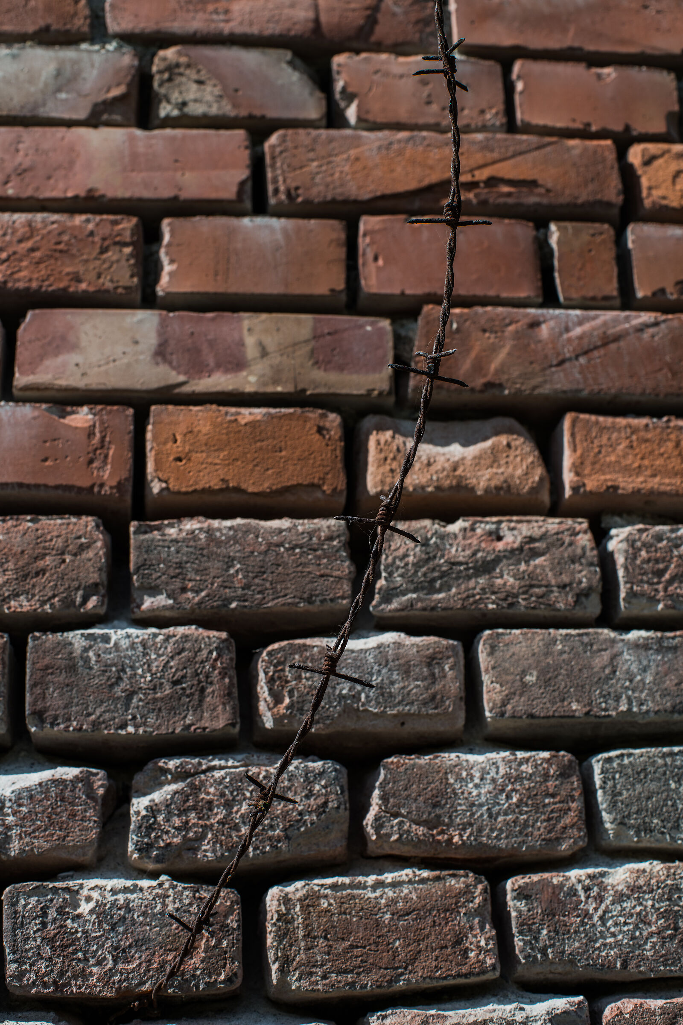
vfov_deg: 39.6
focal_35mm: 50
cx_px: 342
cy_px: 512
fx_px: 1423
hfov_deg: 27.0
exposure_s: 1/500
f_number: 5.6
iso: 100
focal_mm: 50
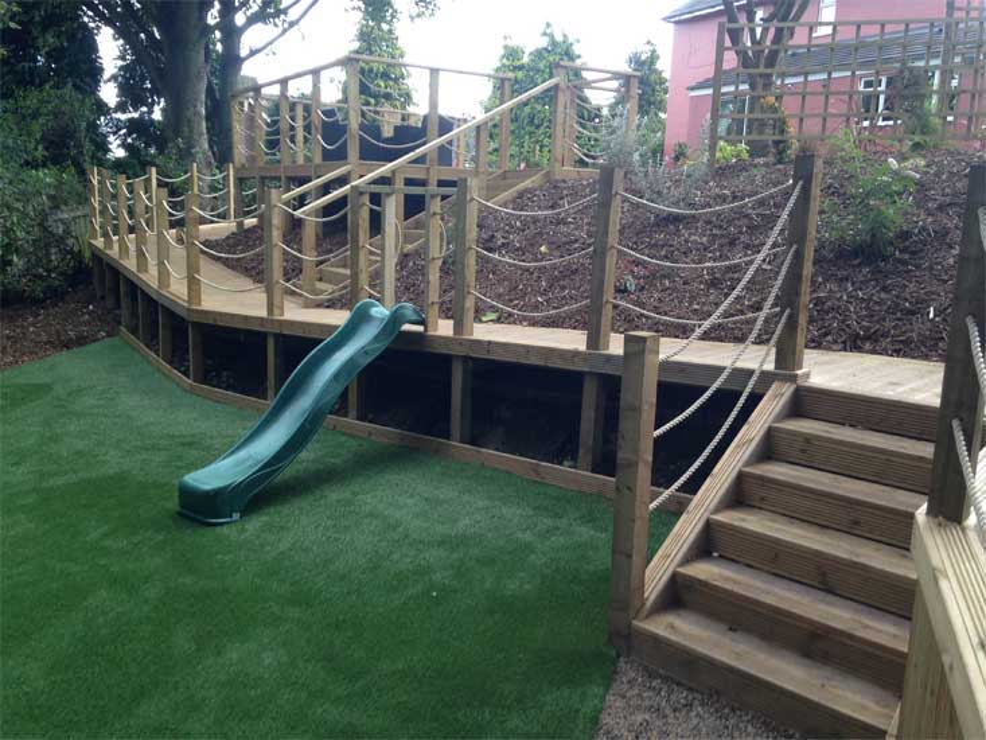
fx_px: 940
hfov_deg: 55.3
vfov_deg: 43.0
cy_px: 370
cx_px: 493
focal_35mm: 33
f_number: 2.4
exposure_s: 1/60
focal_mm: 4.12
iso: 50
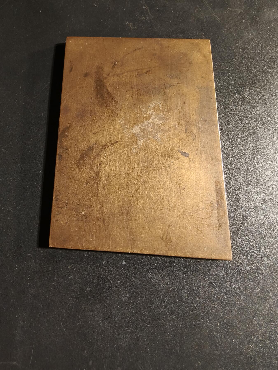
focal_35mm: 23
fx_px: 246
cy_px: 185
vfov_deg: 73.9
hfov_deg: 58.9
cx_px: 139
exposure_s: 1/100
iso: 250
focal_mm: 2.32
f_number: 2
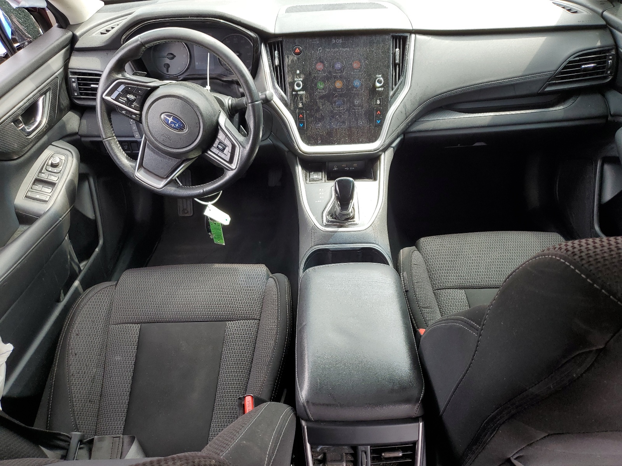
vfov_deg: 53.1
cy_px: 233
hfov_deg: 67.3
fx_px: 467
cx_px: 311
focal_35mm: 26
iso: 50
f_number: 1.5
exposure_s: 1/141
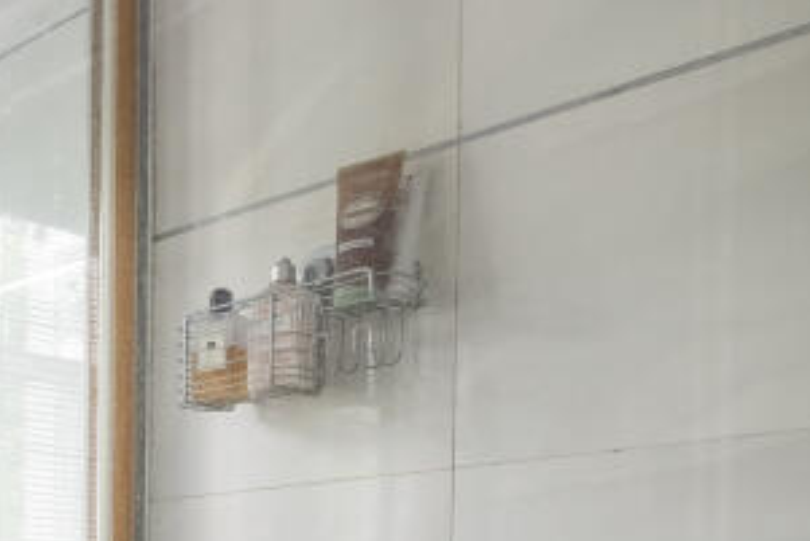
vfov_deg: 25.3
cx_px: -248
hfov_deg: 30.5
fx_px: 1148
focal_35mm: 51
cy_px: 529
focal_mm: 10
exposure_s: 1/15
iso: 250
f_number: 7.1
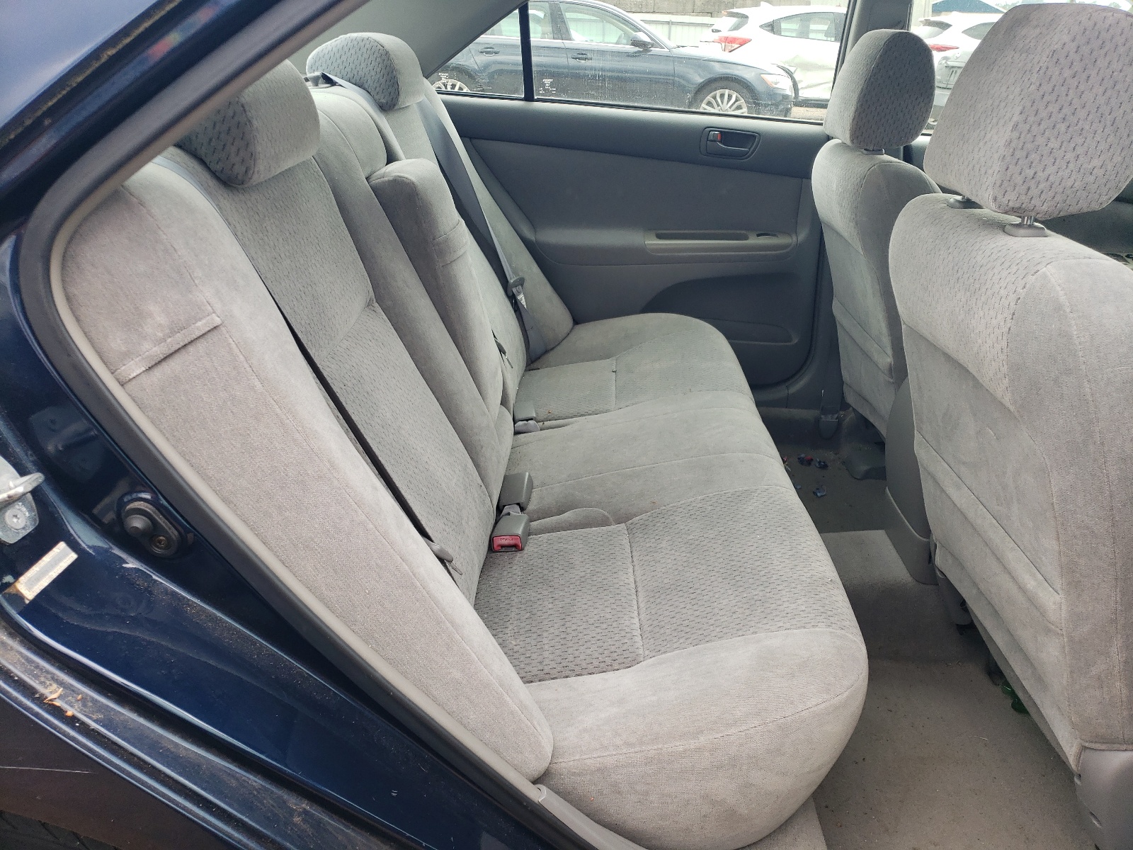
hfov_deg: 67.3
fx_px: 851
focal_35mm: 26
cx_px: 566
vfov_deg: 53.1
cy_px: 425
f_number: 1.5
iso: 50
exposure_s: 1/175
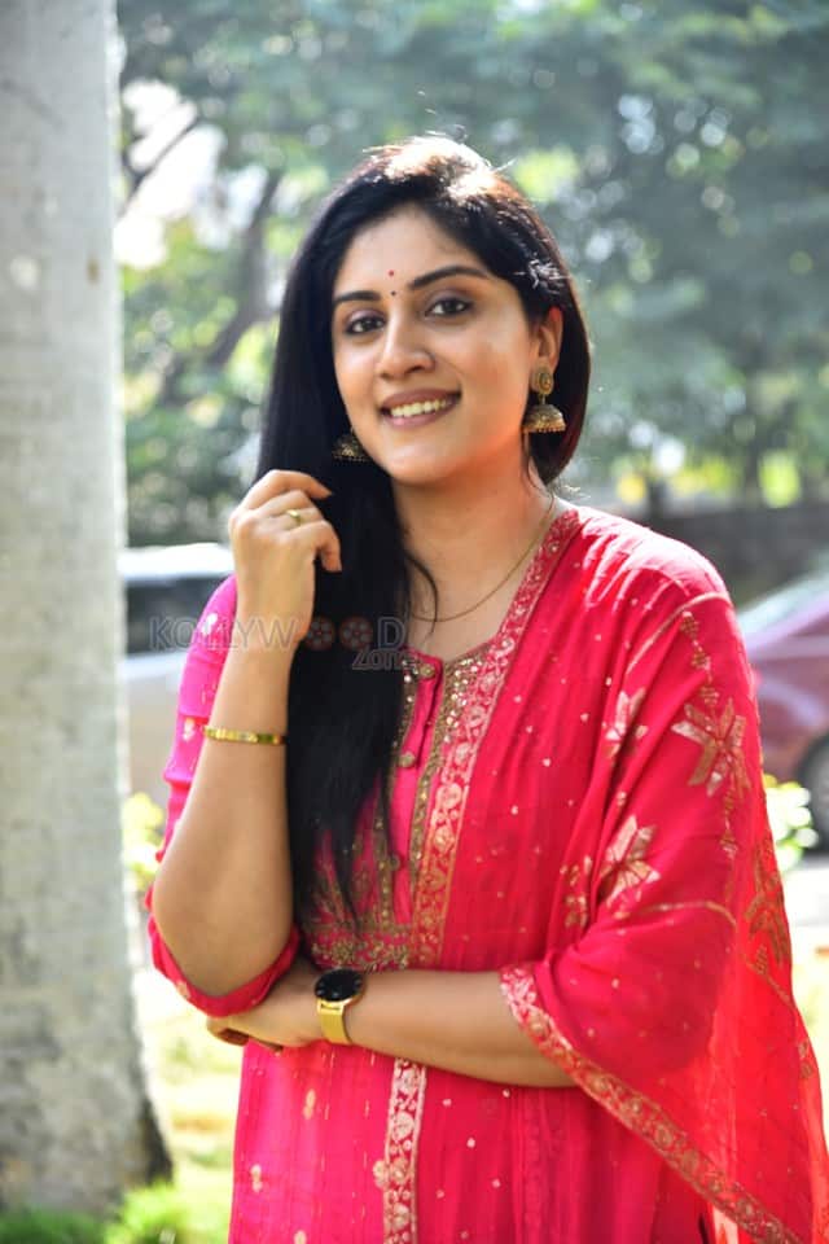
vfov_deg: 20.4
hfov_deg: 13.7
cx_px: 414
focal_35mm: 100
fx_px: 3454
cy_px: 622
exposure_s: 1/160
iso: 320
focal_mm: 100
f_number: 4
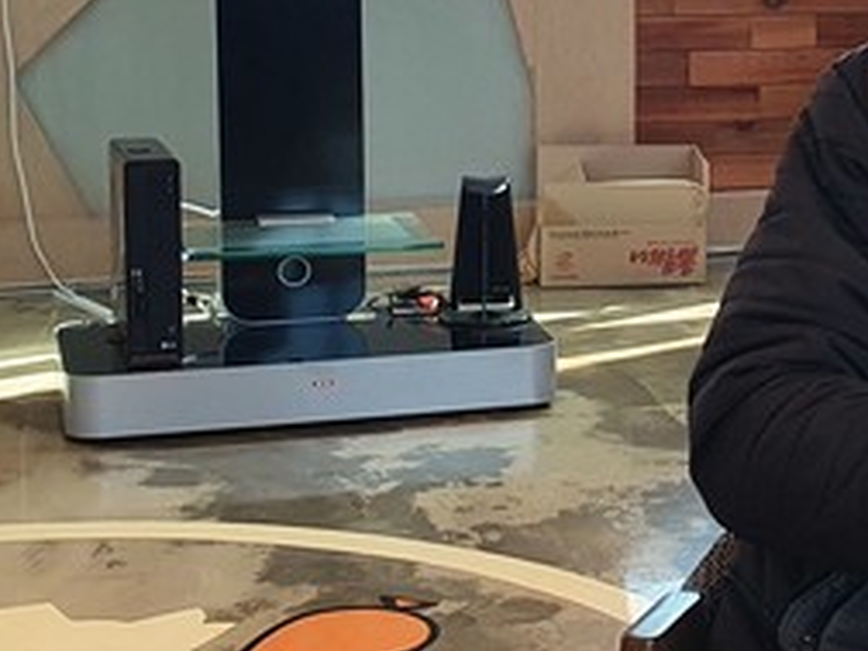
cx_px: 927
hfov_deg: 19.1
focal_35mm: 99
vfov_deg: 14.9
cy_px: 158
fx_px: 2482
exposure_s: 1/120
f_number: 2.4
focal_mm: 4.32
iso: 160
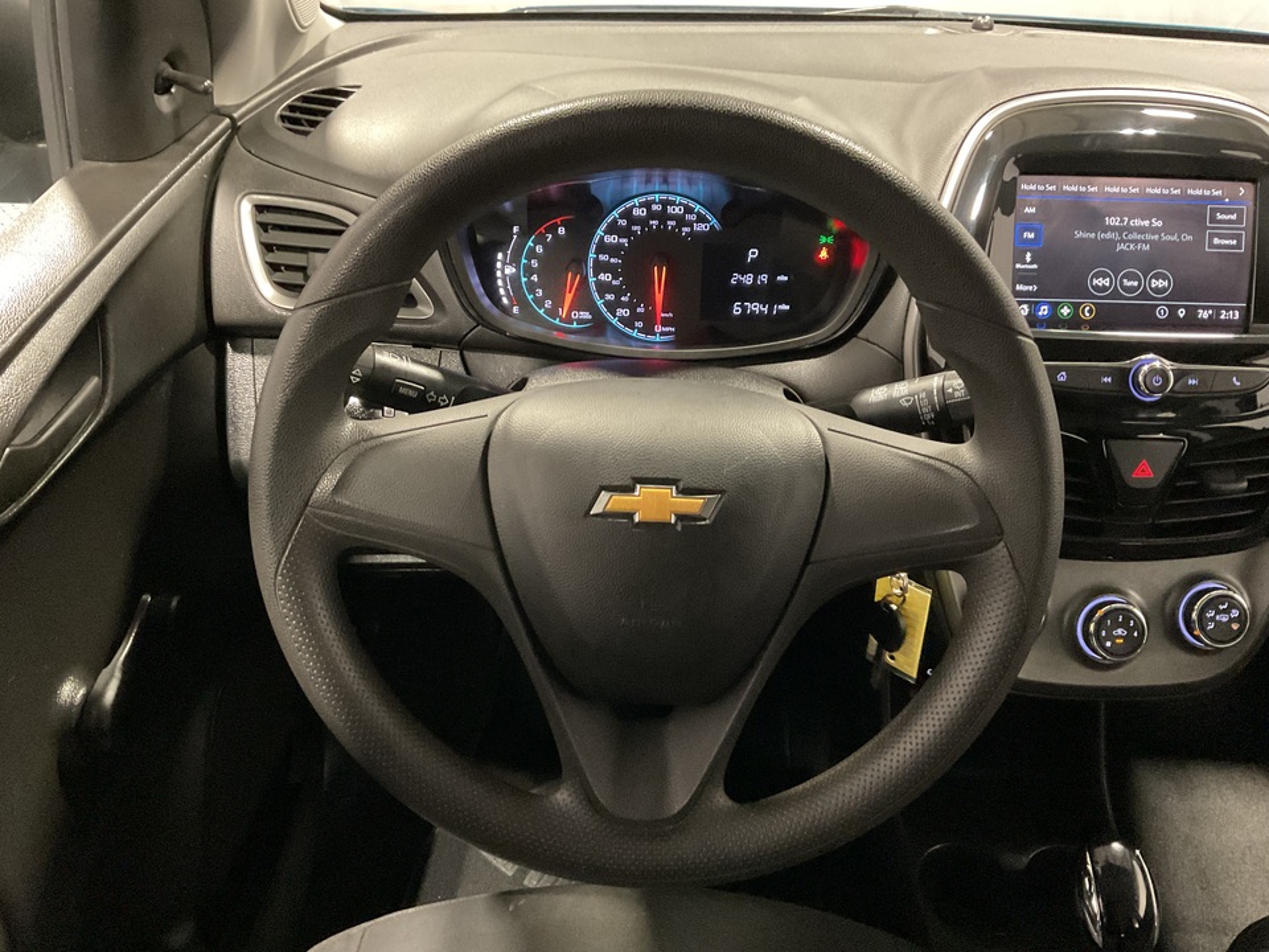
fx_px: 1063
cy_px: 476
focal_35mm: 29
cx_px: 634
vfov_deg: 48.2
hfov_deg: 61.7
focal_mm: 3
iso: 500
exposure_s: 1/30
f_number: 1.8
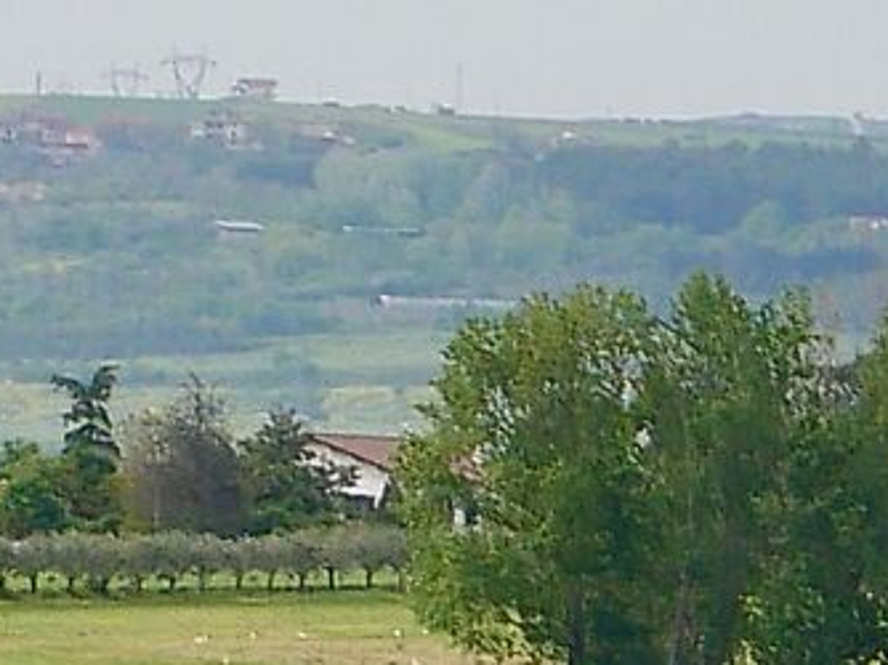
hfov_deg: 2.4
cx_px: -912
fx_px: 20841
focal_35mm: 813
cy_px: 944
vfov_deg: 1.8
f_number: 5.6
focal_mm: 34
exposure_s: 1/400
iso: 200
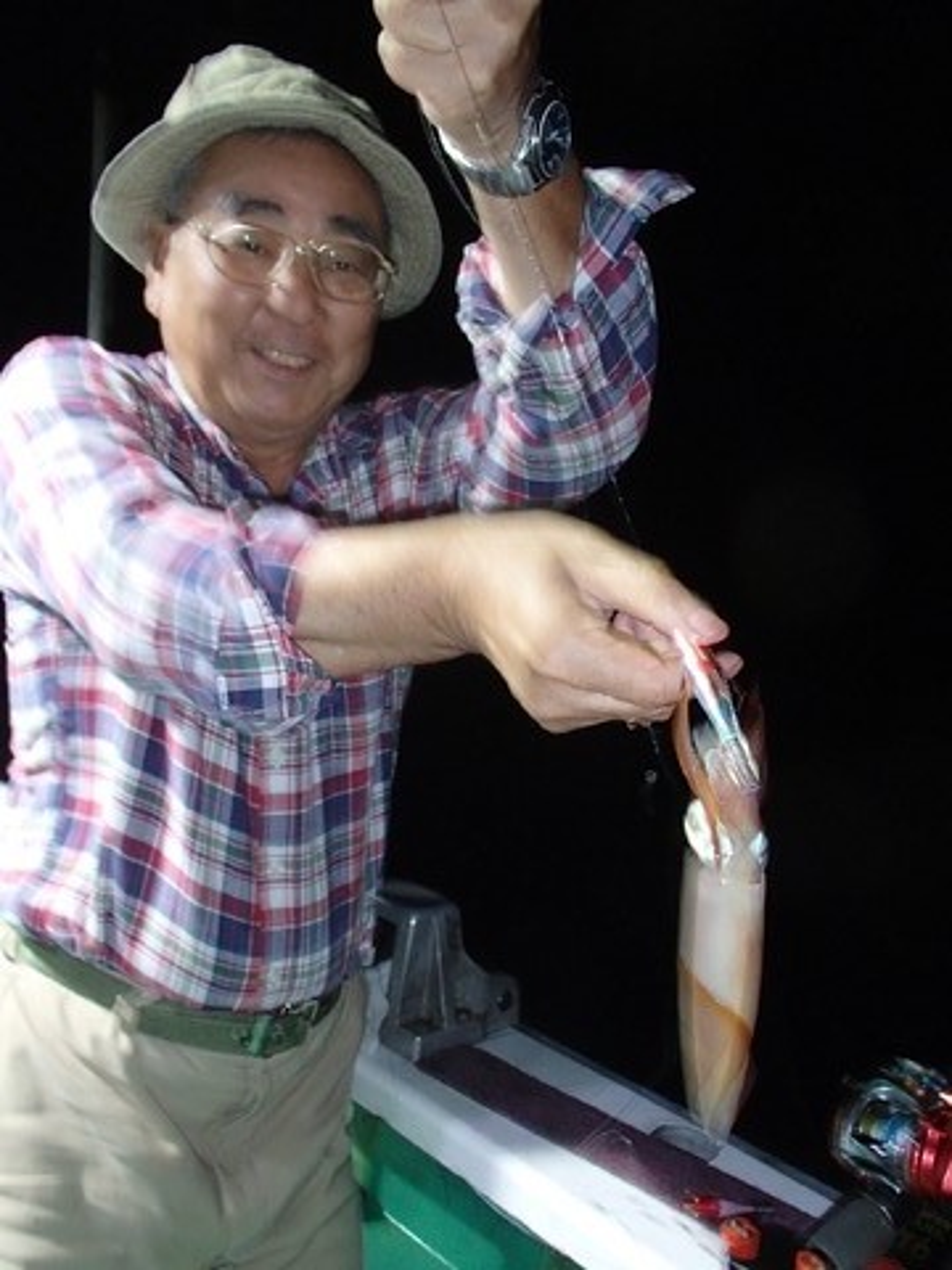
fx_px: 1027
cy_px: 635
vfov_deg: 63.4
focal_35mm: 28
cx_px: 476
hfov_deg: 49.7
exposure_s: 1/30
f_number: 3.9
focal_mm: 5
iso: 400
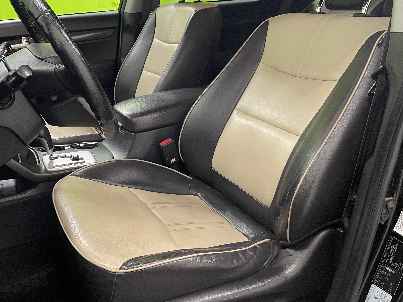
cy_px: 118
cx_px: 157
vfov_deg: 42.7
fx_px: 384
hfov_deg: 54.9
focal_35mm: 33
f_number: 1.6
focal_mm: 4.2
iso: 80
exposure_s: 1/50
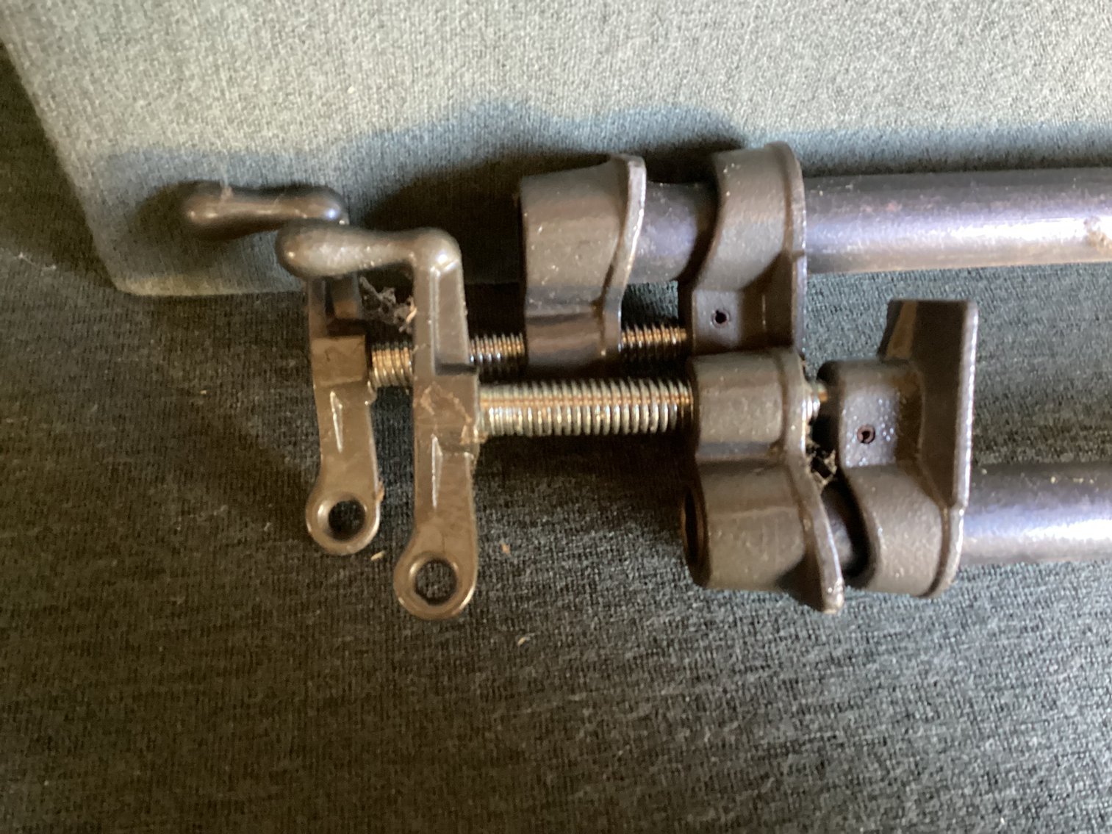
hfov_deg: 58.3
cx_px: 556
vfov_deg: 45.4
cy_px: 417
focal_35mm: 31
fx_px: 996
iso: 640
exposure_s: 1/25
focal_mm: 3.3
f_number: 2.4
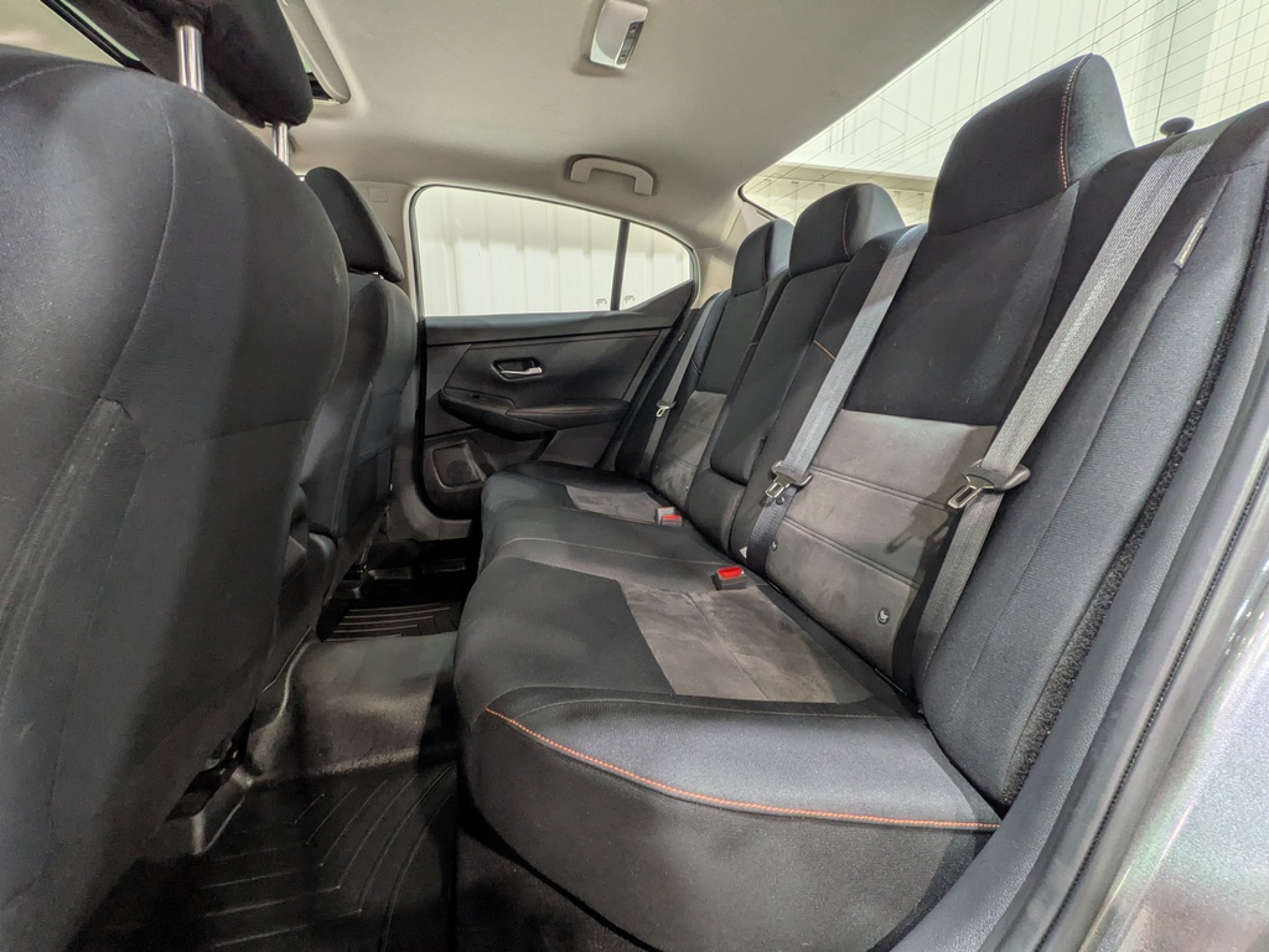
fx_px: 513
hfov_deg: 102.1
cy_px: 476
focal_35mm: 14
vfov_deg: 85.7
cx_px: 634
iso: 61
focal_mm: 1.83
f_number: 2.2
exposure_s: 1/24
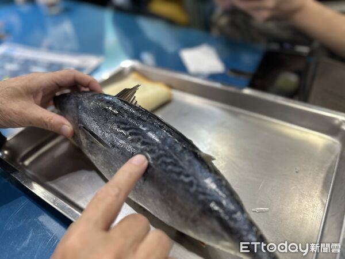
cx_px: 172
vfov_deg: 56.8
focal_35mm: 24
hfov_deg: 71.6
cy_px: 130
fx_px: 239
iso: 250
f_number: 1.78
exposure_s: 1/60
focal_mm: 6.86
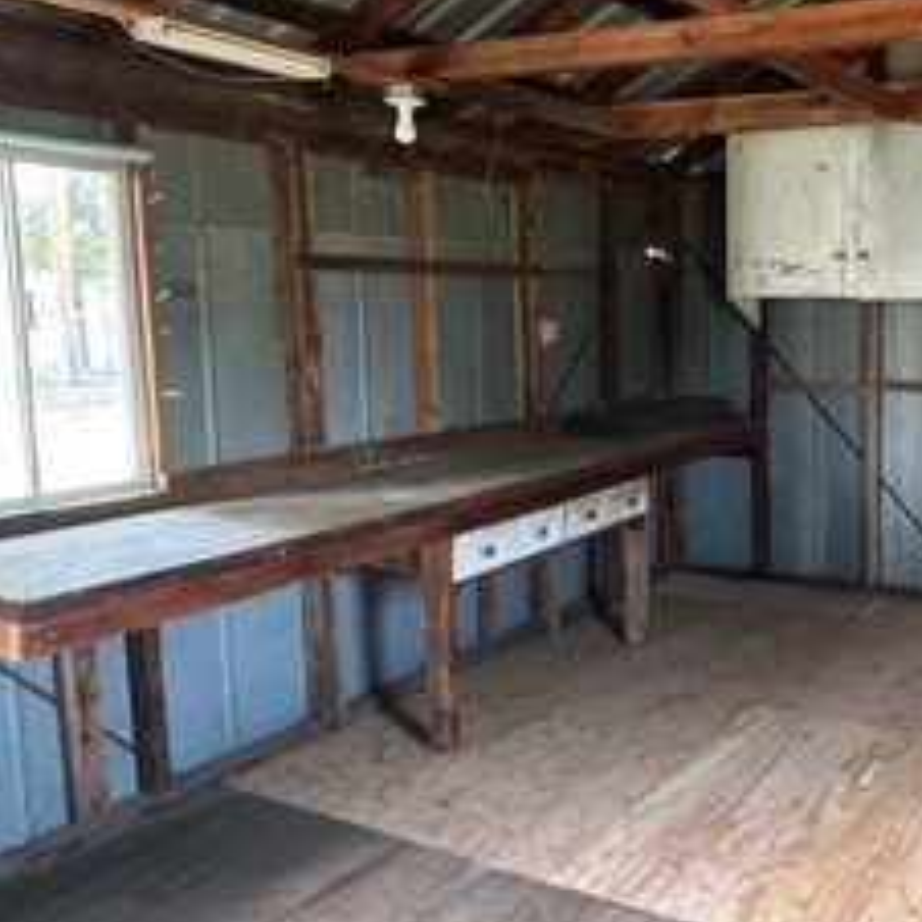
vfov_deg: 47.2
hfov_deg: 44.2
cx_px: 775
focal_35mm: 35
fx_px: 1055
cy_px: 432
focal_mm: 2.22
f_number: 2.2
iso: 800
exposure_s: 1/60
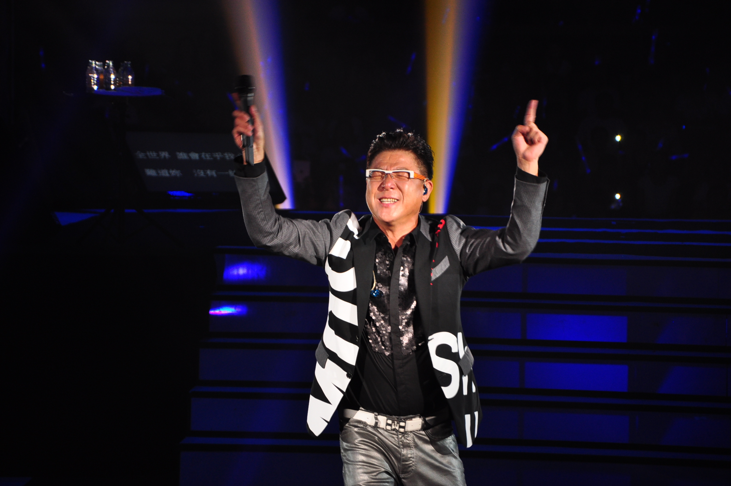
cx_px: 366
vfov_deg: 8.7
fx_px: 3194
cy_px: 243
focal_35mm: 158
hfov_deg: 13.1
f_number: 5.6
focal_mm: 105
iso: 400
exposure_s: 1/80
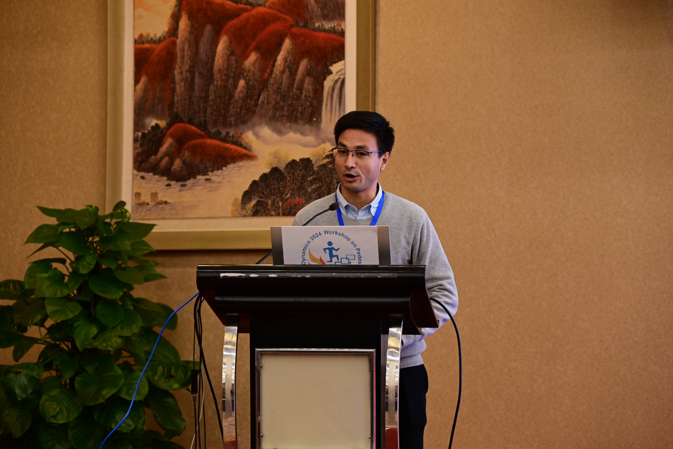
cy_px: 224
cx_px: 336
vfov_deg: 10.6
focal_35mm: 130
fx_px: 2431
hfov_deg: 15.8
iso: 2000
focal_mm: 130
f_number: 6.3
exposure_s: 1/100
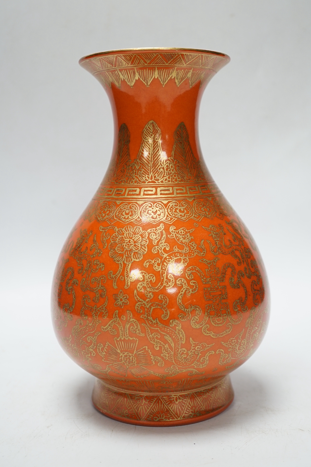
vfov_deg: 40.3
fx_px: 635
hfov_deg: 27.5
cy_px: 219
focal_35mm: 49
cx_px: 162
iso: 320
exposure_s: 1/60
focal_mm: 30
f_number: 3.5
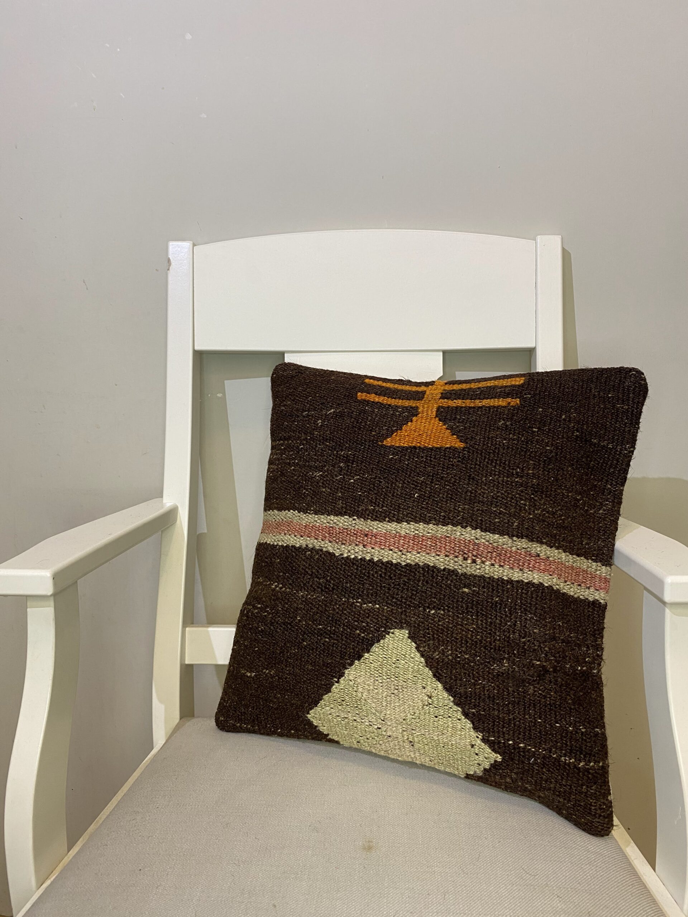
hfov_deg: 53.1
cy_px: 458
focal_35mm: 26
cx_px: 344
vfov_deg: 67.3
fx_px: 689
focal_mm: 4.25
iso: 125
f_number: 1.8
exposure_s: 1/83
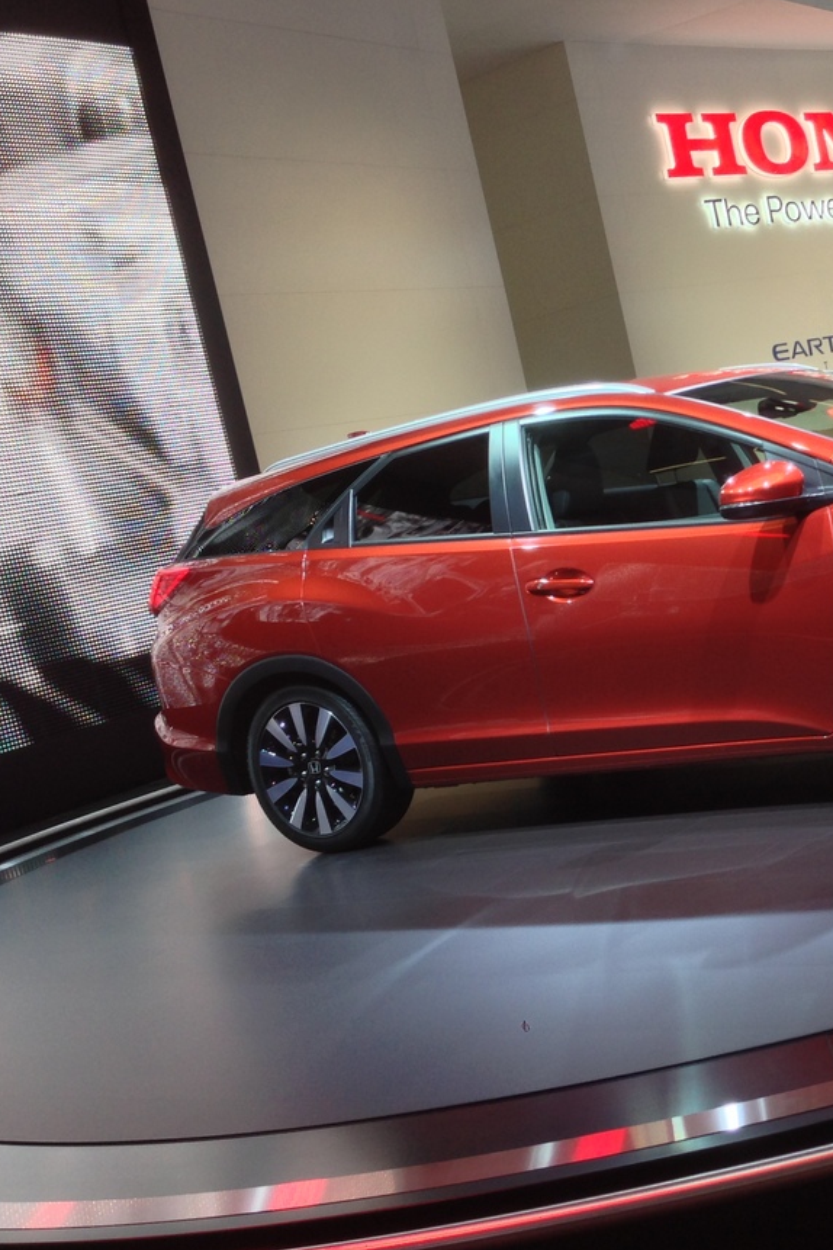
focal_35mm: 51
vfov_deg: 38.9
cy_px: 581
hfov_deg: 25.5
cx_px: 779
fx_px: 1770
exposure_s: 1/40
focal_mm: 4.13
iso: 50
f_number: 2.4
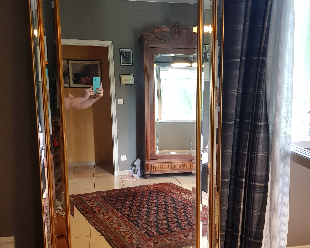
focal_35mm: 34
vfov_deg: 43.3
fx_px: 312
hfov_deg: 52.8
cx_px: 155
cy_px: 130
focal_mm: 4.3
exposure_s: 1/25
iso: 200
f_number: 1.7
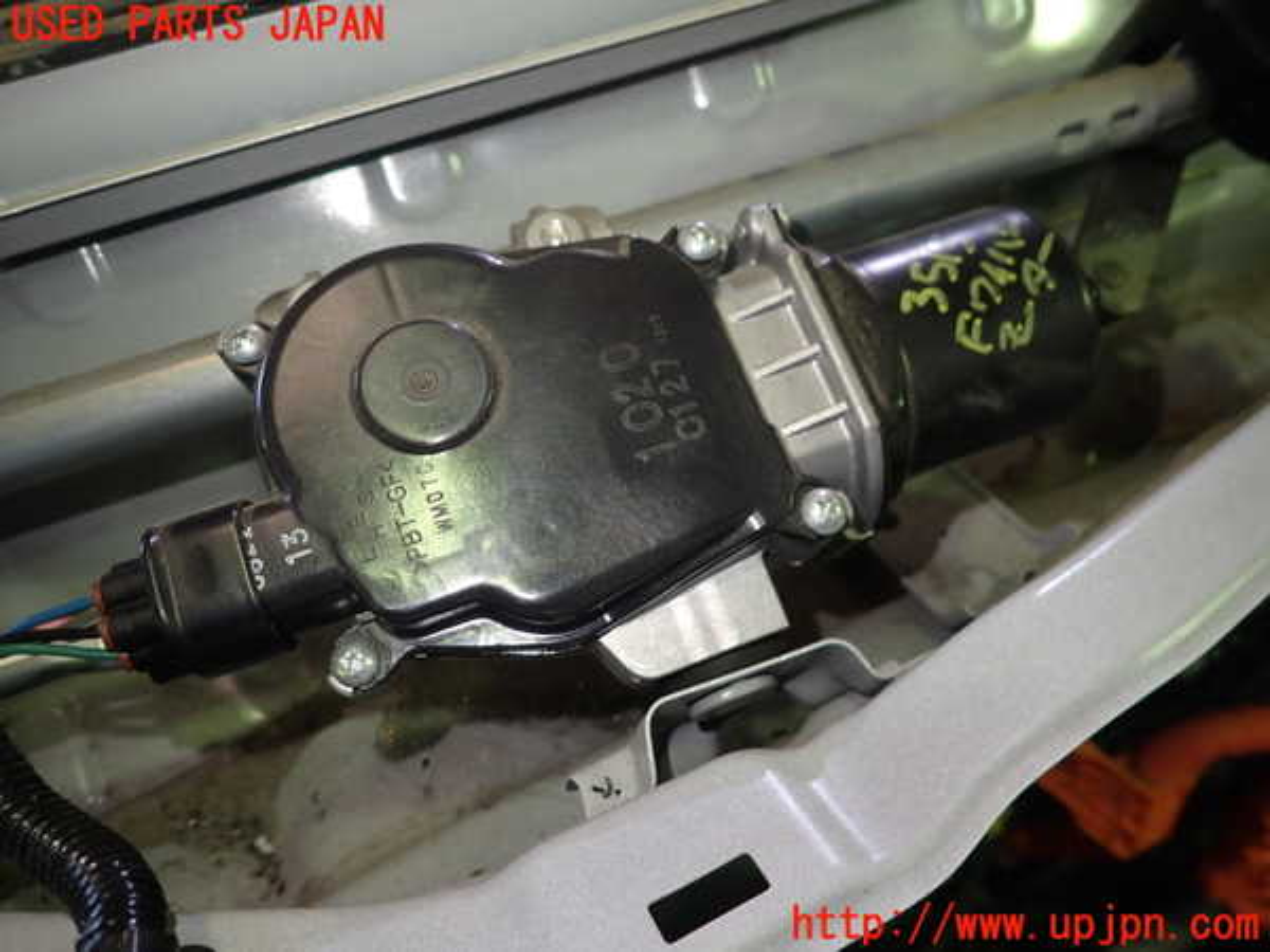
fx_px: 917
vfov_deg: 54.9
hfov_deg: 69.4
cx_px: 635
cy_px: 476
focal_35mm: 25
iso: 200
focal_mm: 4.5
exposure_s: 1/40
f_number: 2
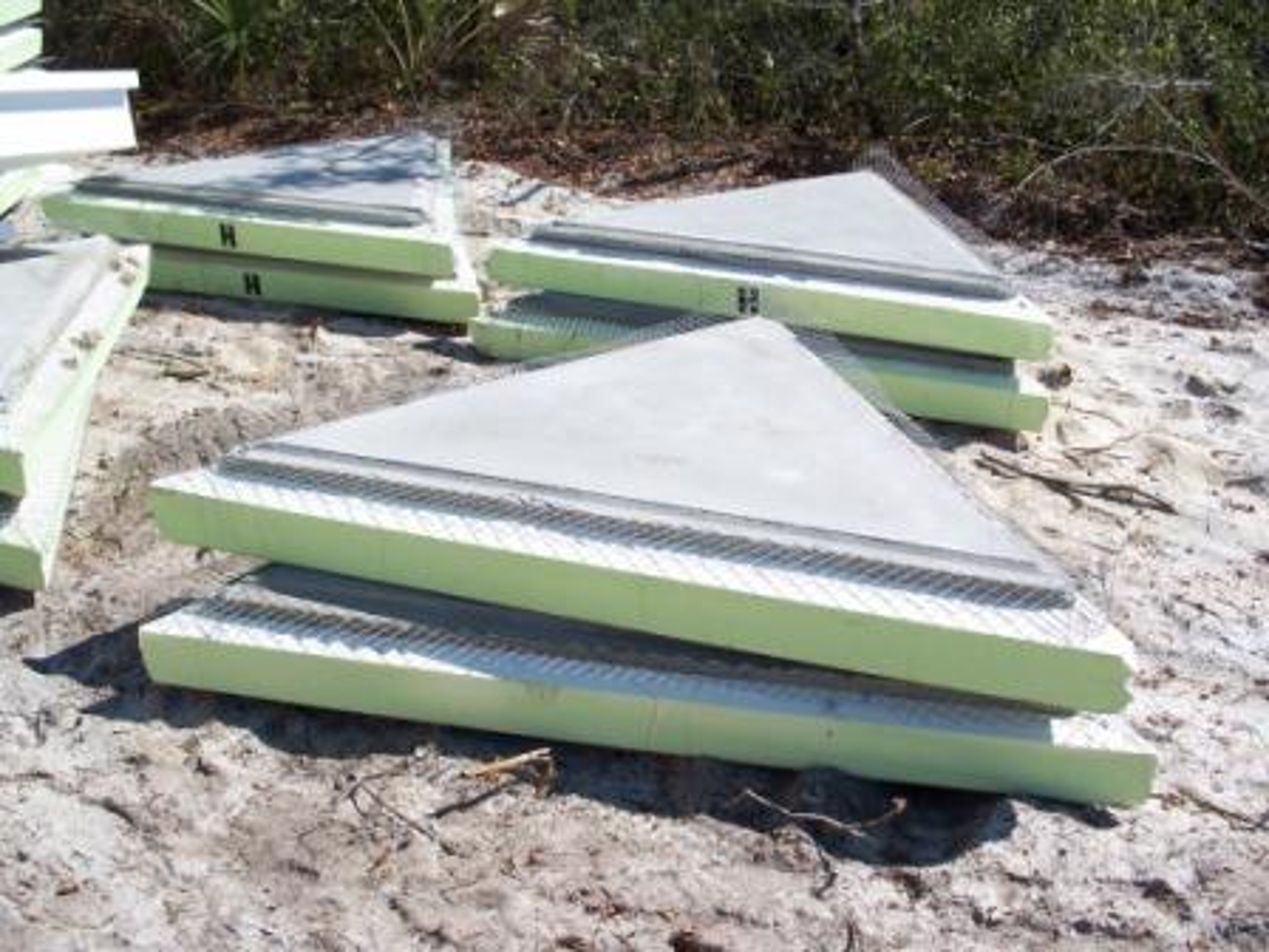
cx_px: 634
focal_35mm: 37
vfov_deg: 38.7
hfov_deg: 50.1
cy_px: 476
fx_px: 1356
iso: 64
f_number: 4
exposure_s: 1/500
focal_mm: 7.8
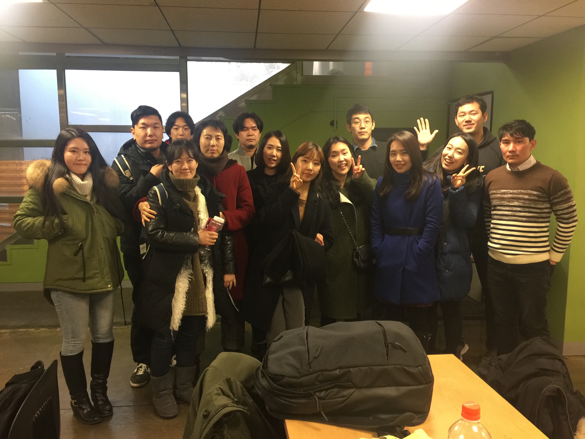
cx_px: 292
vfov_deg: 48.2
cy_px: 220
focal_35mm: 29
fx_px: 490
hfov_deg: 61.7
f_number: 2.2
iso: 100
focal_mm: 4.15
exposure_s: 1/15
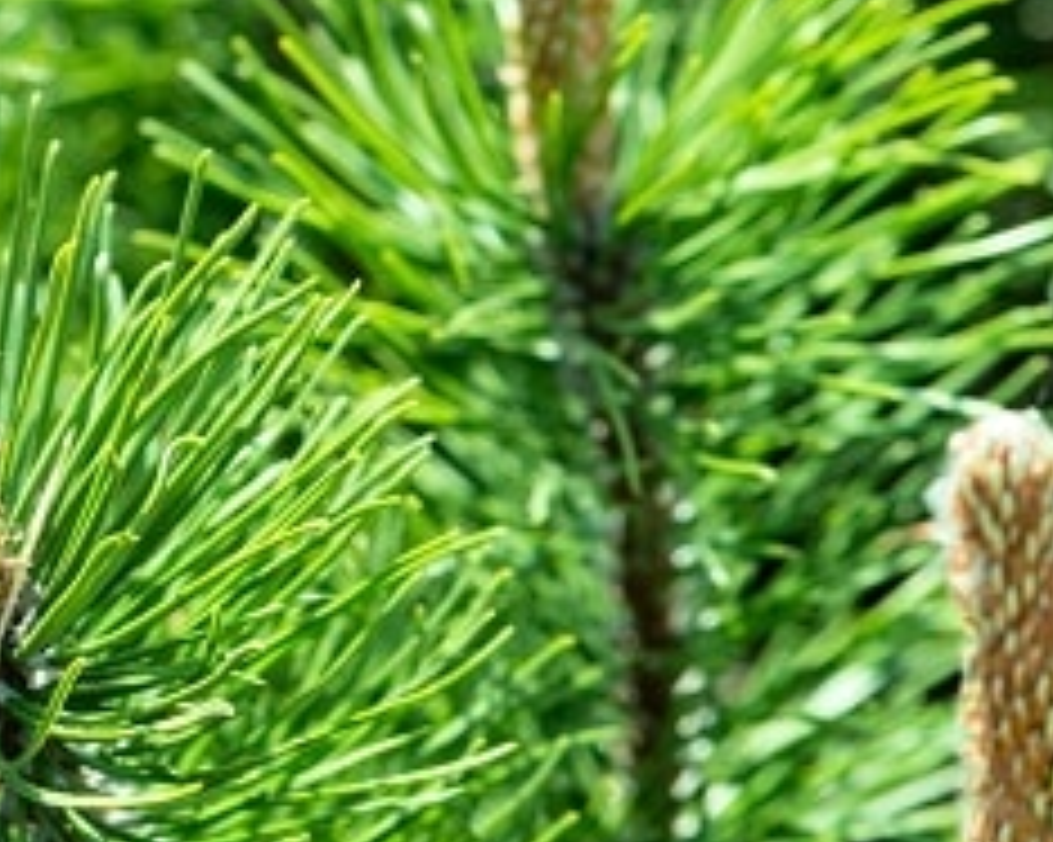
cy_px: 261
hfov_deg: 5.9
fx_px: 10124
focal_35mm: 325
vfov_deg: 4.8
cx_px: -99
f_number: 8
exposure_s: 1/800
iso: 800
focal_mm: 135
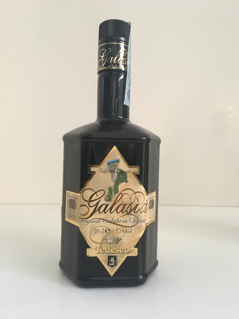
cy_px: 160
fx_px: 267
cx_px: 120
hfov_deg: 48.2
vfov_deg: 61.7
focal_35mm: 29
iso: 200
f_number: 2.2
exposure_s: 1/33
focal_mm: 4.15
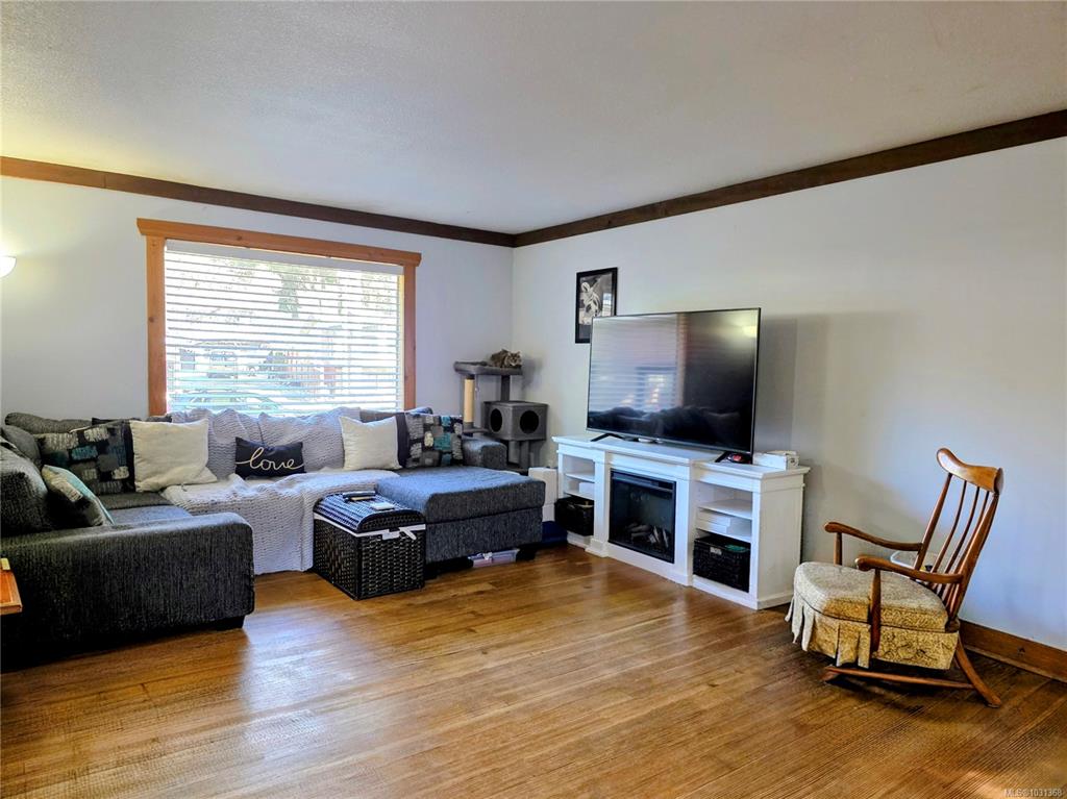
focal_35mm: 23
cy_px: 400
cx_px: 534
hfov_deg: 74.0
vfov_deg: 58.8
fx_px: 709
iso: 400
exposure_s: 1/120
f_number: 1.7
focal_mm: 6.3
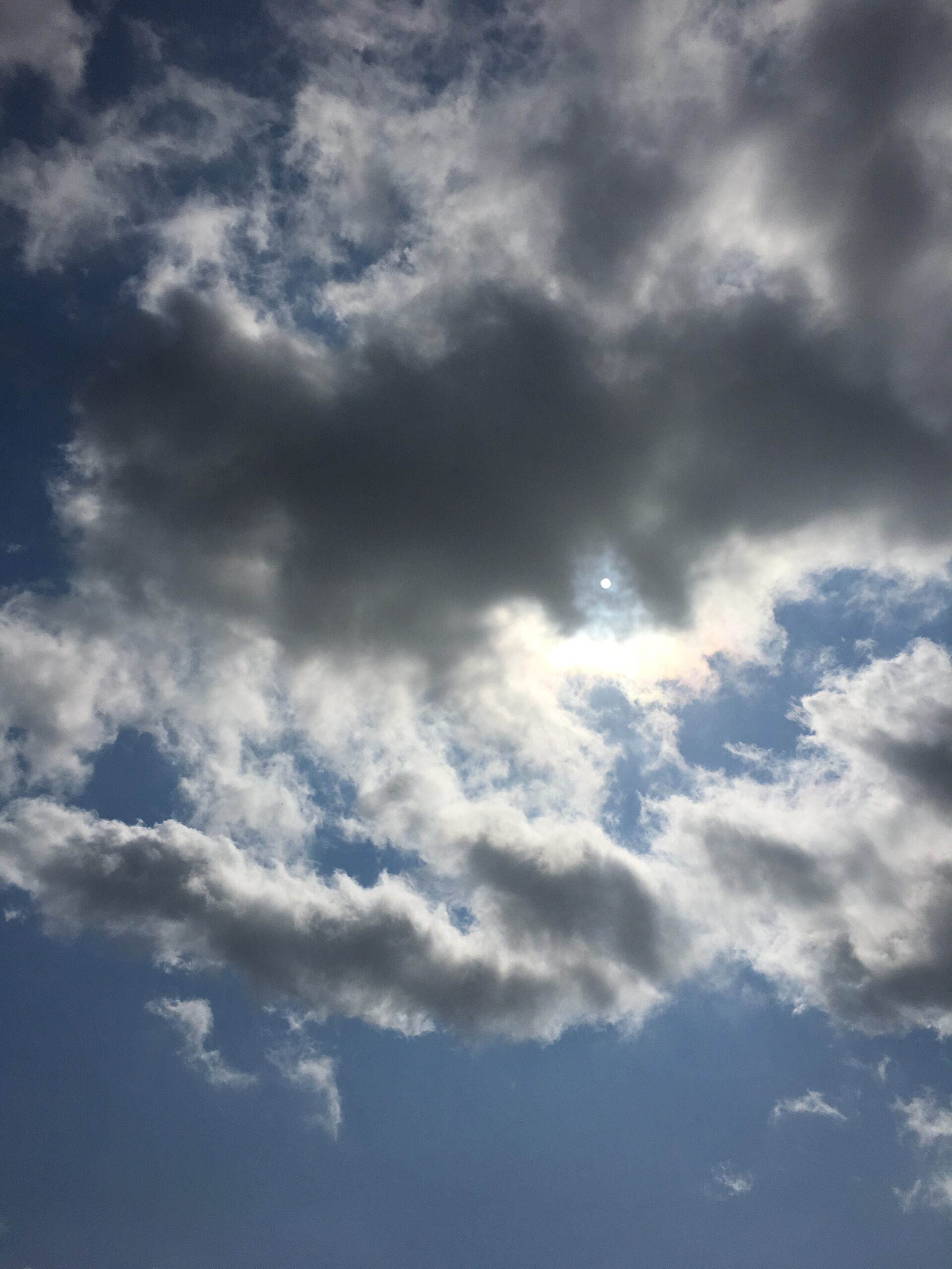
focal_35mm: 29
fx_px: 1063
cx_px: 476
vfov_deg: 61.7
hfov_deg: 48.2
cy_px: 634
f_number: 2.2
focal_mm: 4.15
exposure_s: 1/19231
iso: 25
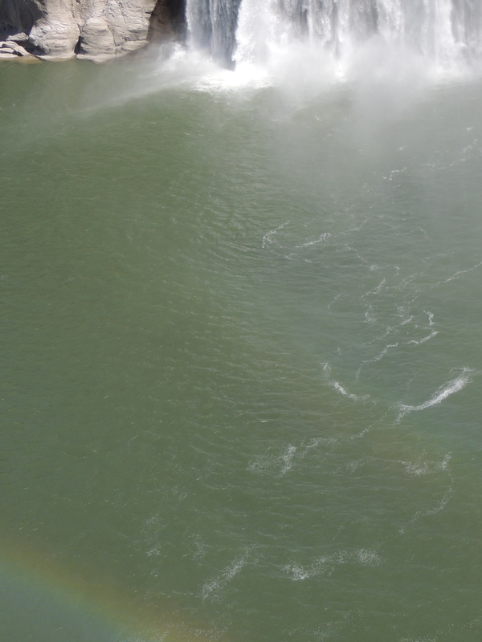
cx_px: 375
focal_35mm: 80
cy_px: 258
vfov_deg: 24.4
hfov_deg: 18.3
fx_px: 1485
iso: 100
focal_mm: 8.9
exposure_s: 1/1000
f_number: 3.6
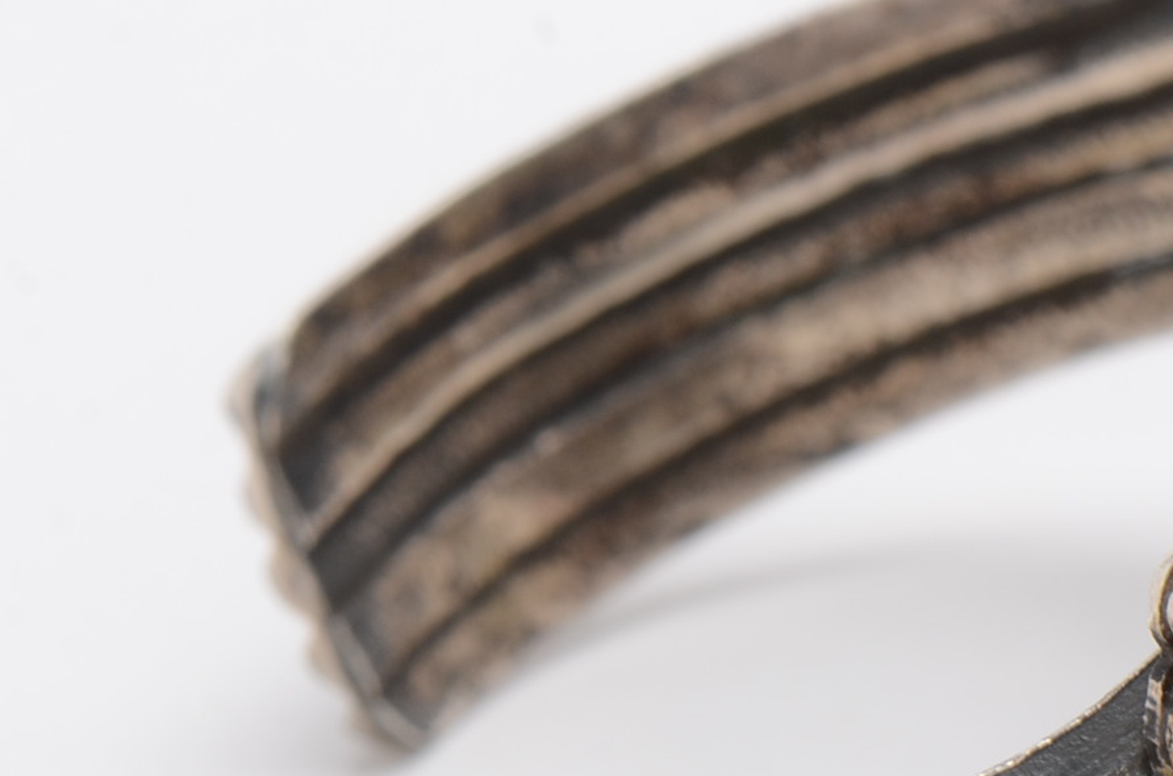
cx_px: 1347
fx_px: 11453
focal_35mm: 352
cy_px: 556
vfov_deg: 3.9
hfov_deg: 5.8
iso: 200
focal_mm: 85
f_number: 14
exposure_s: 1/125
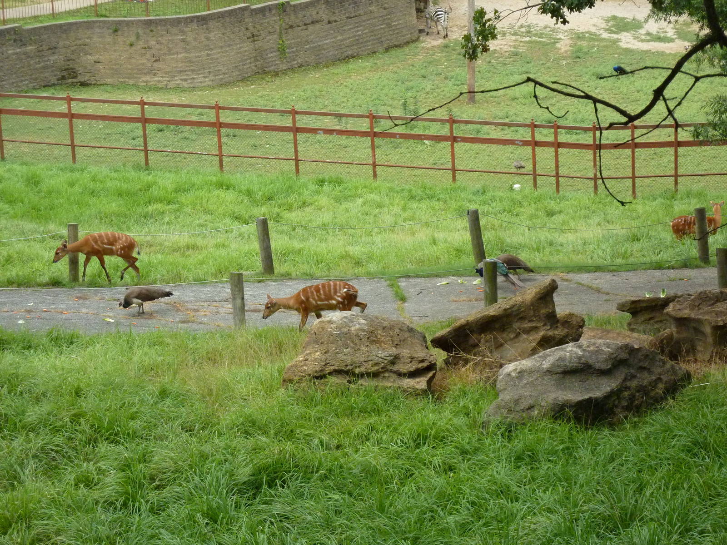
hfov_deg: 20.4
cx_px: 364
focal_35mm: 96
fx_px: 2016
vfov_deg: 15.4
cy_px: 272
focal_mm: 15.8
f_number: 4.3
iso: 400
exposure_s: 1/400
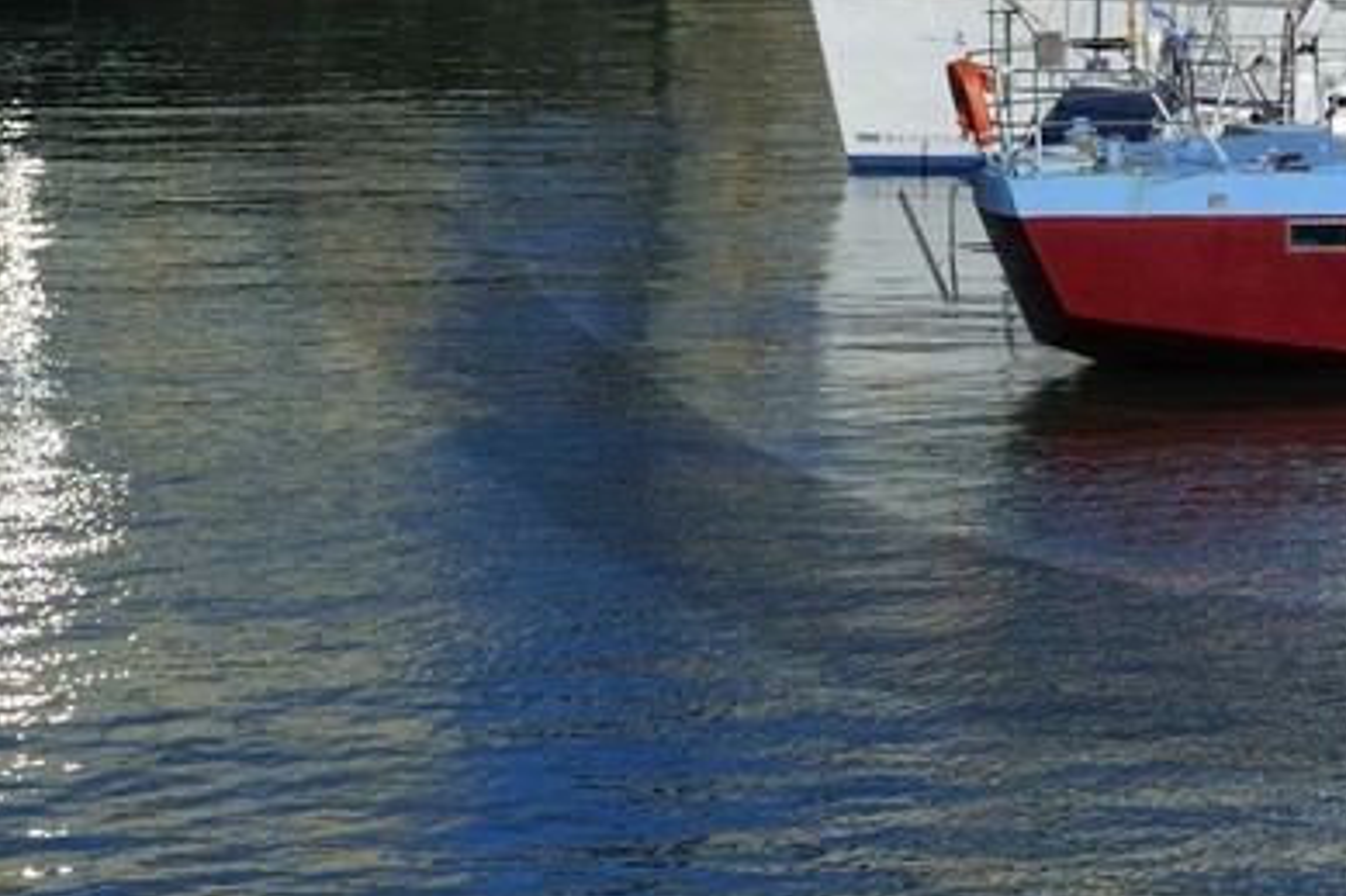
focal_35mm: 255
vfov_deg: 5.3
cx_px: 1374
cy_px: -664
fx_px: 9530
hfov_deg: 8.0
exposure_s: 1/200
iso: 200
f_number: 18
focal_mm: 62
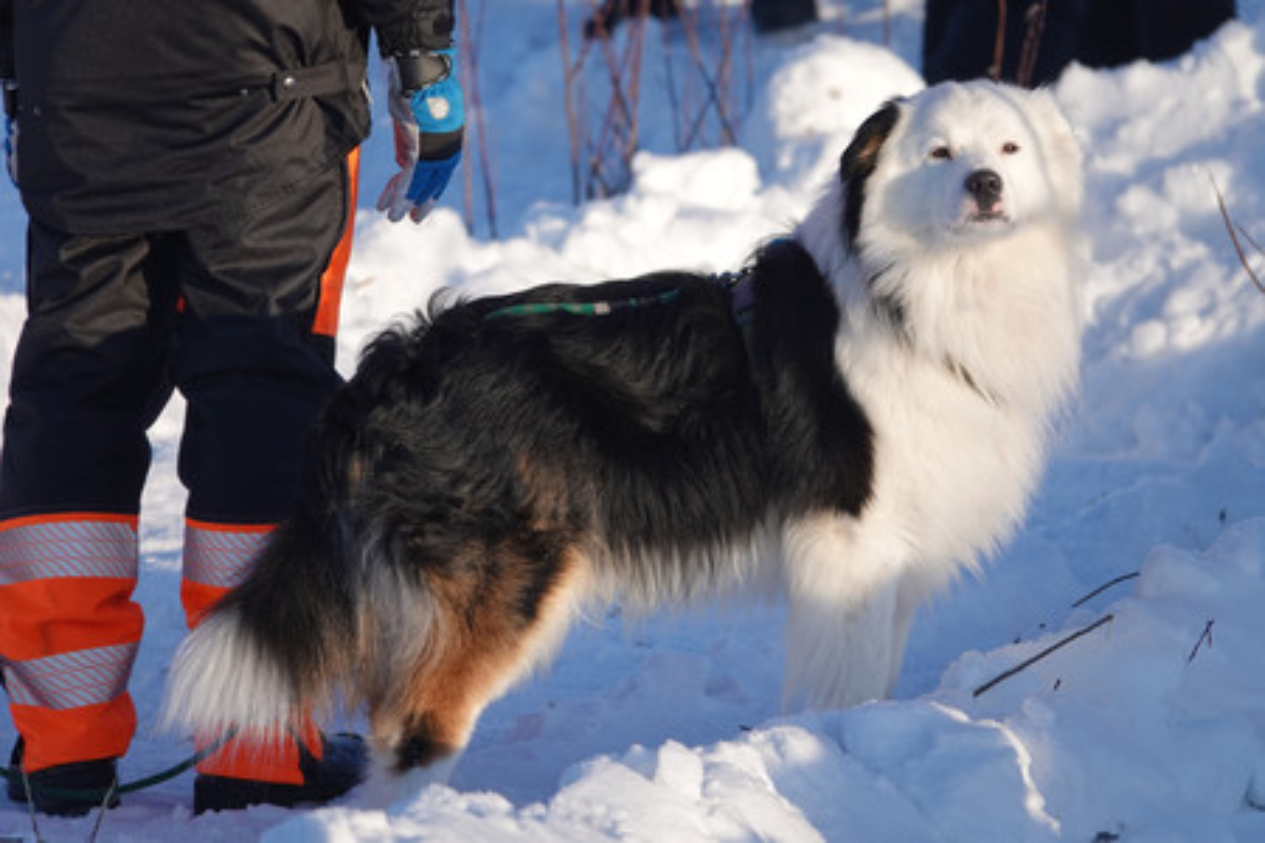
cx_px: 632
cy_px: 422
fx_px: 17568
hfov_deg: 4.1
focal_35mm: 500
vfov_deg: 2.7
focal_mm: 183.43
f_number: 4
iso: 100
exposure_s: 1/400
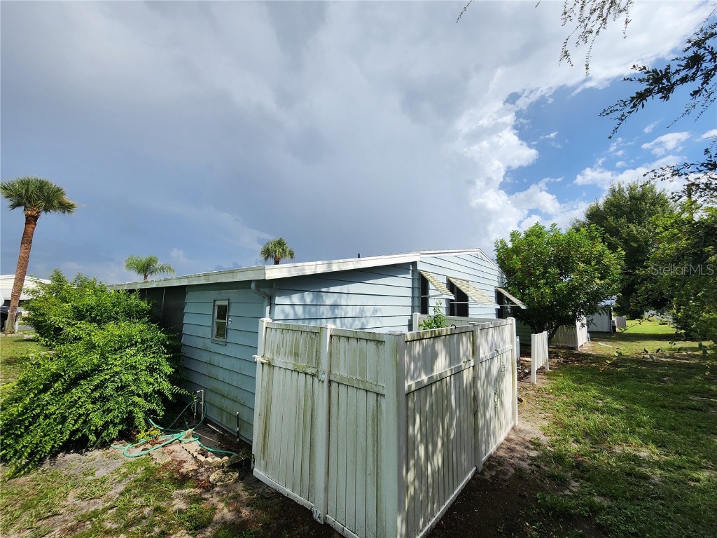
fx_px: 269
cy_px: 269
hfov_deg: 106.2
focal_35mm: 13
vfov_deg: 89.9
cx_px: 358
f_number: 2.2
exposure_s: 1/2265
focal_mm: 2.2
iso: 50
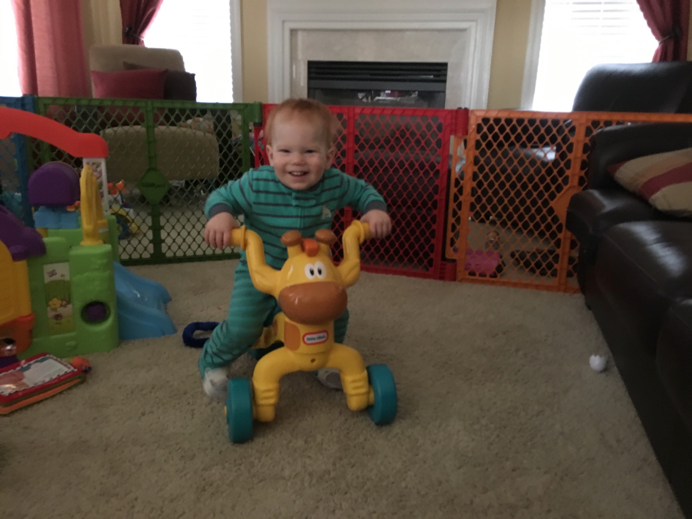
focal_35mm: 29
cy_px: 260
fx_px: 580
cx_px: 346
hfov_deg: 61.7
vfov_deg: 48.2
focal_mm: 4.15
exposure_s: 1/15
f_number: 2.2
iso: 400
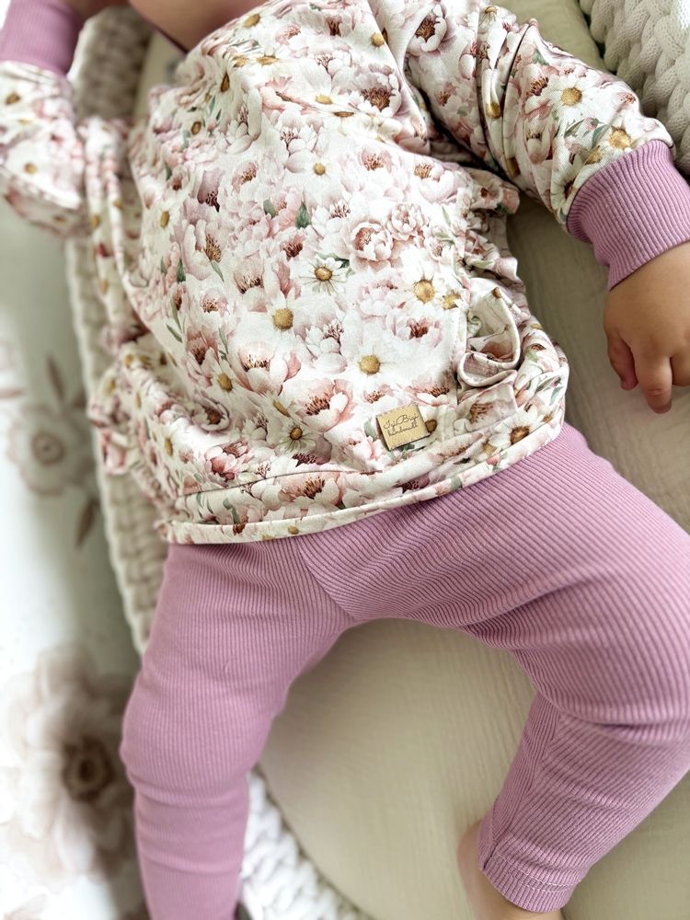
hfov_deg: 53.1
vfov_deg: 67.3
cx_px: 345
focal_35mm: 26
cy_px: 460
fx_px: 691
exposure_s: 1/122
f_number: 1.6
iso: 80
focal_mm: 5.96
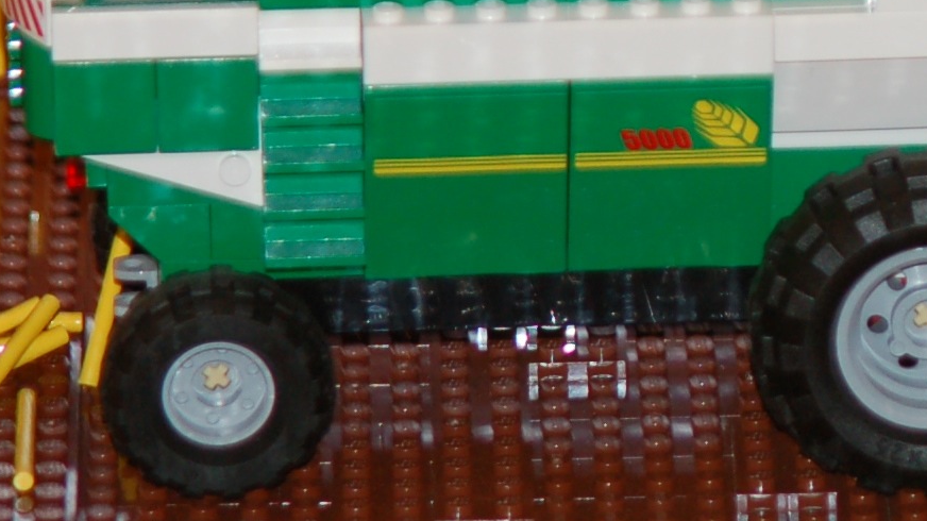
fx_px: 13978
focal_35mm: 569
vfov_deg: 2.1
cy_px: 113
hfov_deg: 3.8
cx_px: 1026
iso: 400
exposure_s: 1/60
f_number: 4
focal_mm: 105
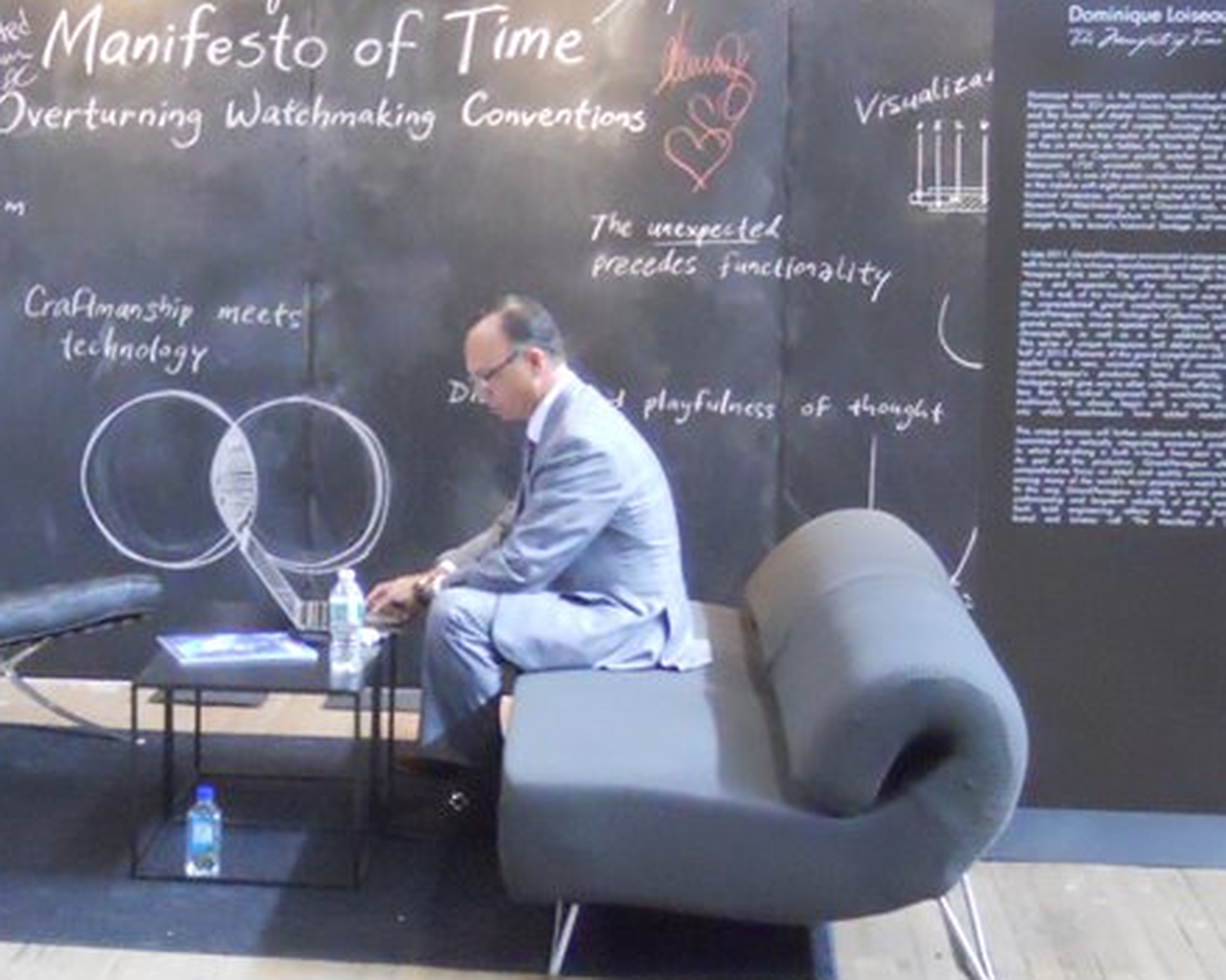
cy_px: 346
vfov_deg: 19.1
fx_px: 2902
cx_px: 67
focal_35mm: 80
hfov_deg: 23.1
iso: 800
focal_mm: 6.4
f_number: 3
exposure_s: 1/30
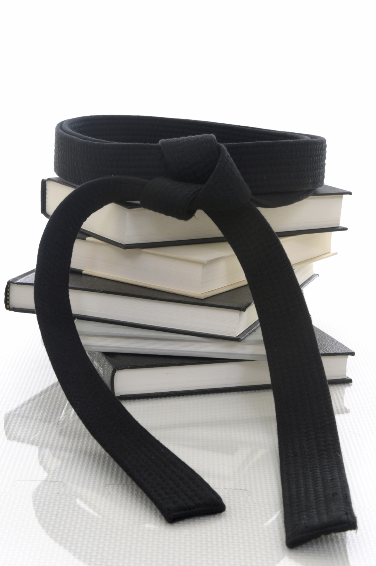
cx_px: 188
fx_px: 1177
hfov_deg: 18.2
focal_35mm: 75
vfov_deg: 27.0
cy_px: 283
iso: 200
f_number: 13
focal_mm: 50
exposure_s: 1/160
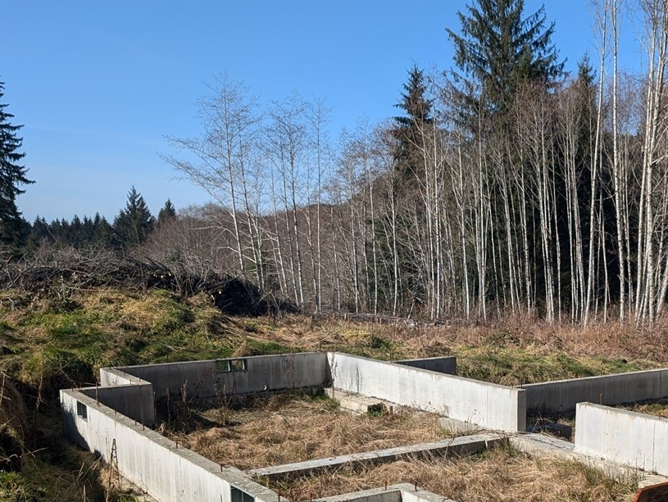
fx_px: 908
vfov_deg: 30.3
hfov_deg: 38.9
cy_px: 390
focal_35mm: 47
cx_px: 533
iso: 21
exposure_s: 1/1497
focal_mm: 6.9
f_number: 1.68
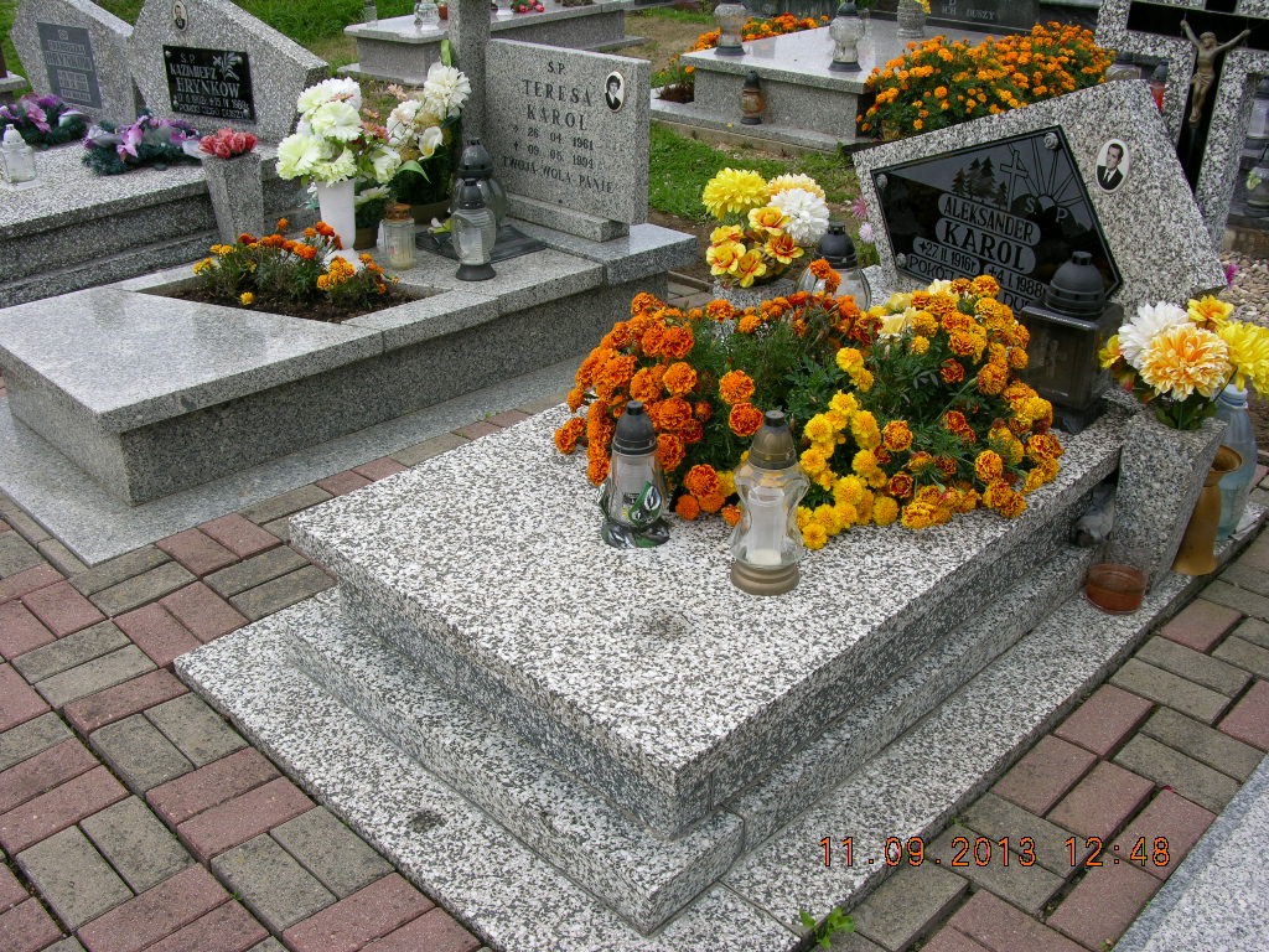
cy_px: 476
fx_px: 1283
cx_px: 634
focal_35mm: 35
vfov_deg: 40.7
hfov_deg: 52.6
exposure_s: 1/212
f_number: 5
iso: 50
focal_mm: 8.9
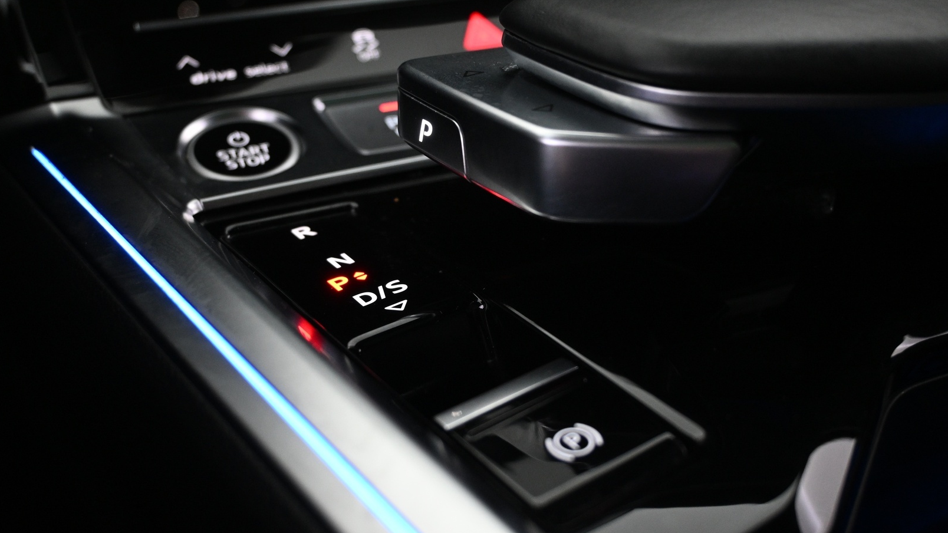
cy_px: 259
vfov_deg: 30.6
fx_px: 975
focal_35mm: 39
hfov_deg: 51.9
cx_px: 471
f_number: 4.2
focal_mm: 24.5
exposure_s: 1/30
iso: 1600
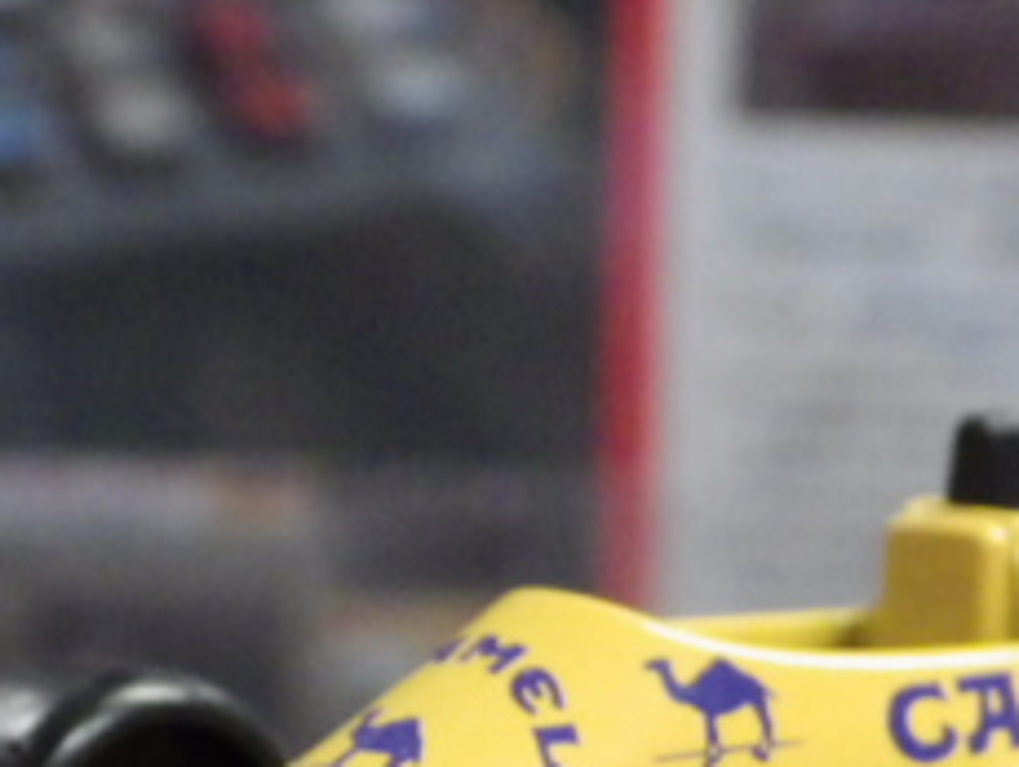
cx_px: 877
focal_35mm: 164
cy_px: 984
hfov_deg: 12.0
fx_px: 4833
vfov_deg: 8.9
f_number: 4
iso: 800
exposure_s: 1/40
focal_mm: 10.7
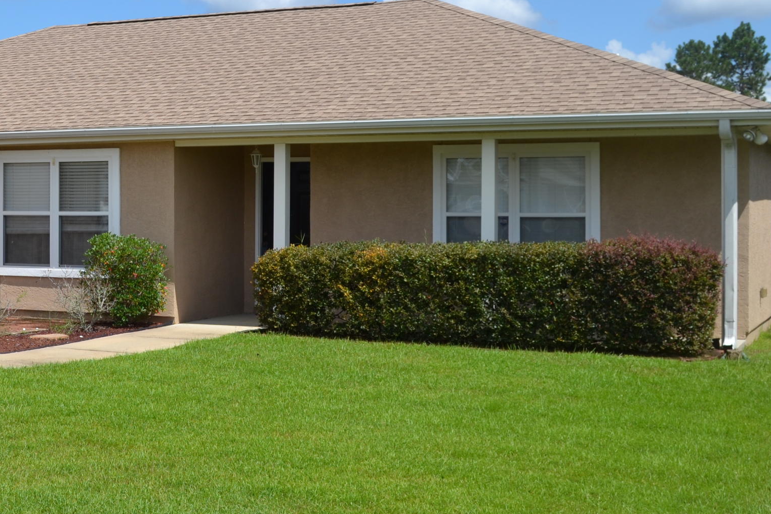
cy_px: 188
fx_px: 1392
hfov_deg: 29.7
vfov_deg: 20.9
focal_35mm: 65
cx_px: 78
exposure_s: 1/320
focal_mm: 22
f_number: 6.3
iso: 100
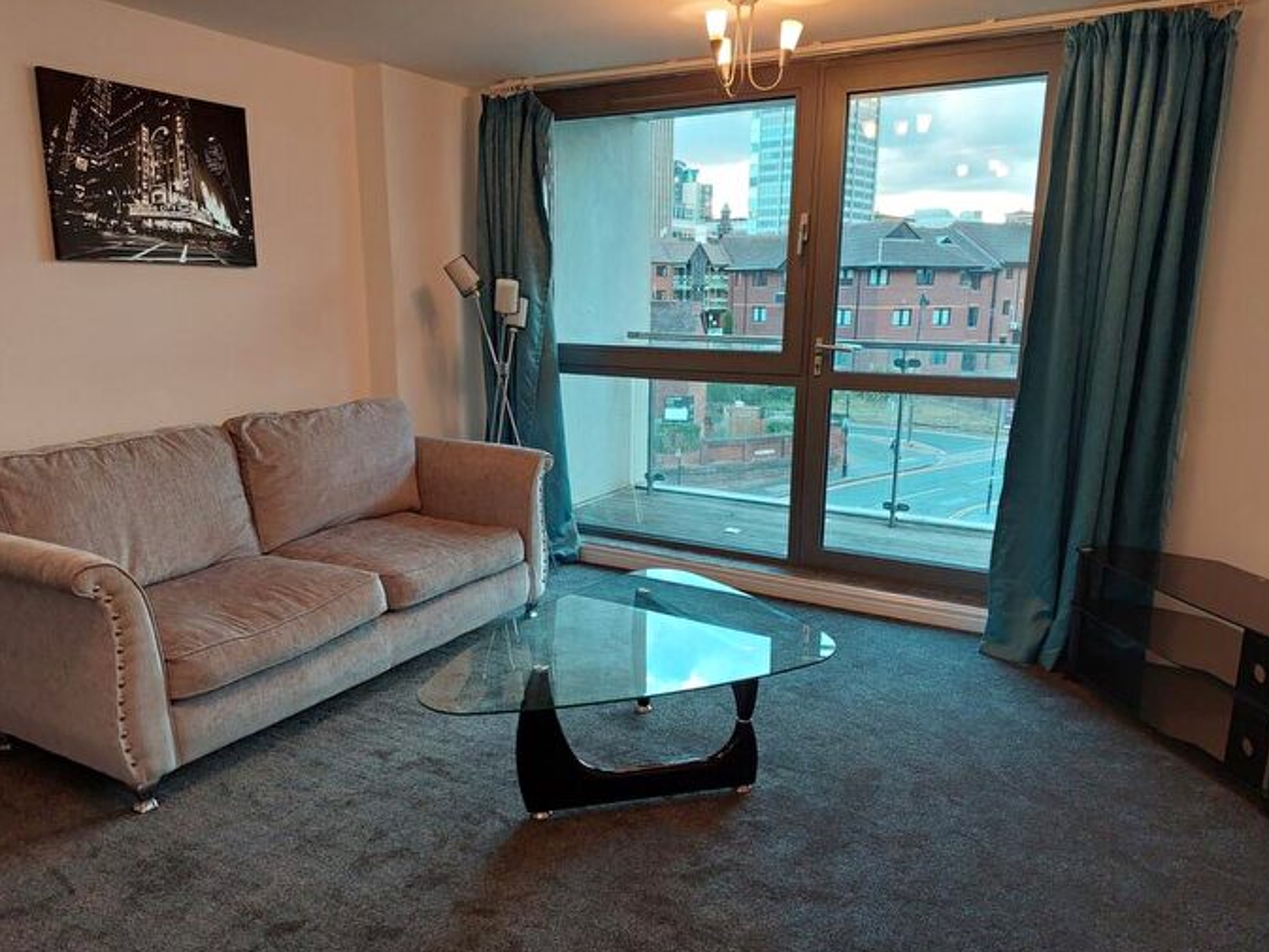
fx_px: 953
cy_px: 491
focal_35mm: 26
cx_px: 626
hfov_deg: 67.3
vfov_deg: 53.1
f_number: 1.8
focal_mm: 5.23
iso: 100
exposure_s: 1/50
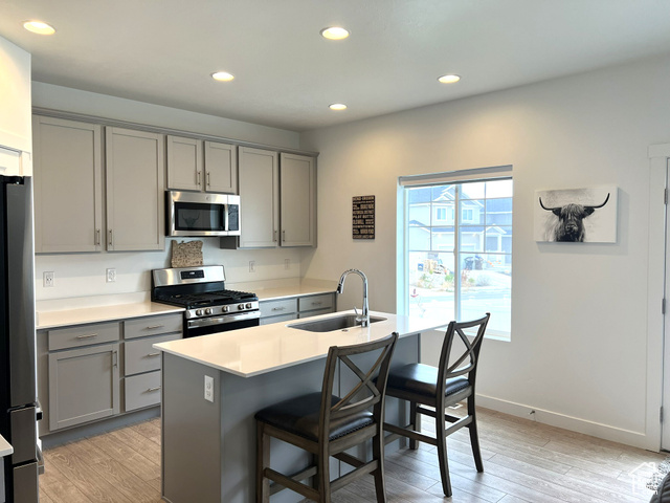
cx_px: 335
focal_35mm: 26
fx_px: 503
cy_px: 252
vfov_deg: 53.1
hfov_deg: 67.3
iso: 64
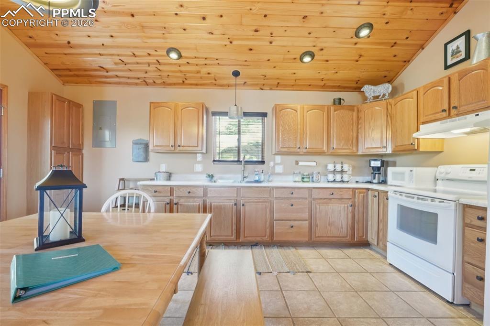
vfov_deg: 77.3
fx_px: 204
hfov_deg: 100.4
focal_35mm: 15
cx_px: 245
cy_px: 163
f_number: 8
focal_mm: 10
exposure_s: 1/1.67
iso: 800
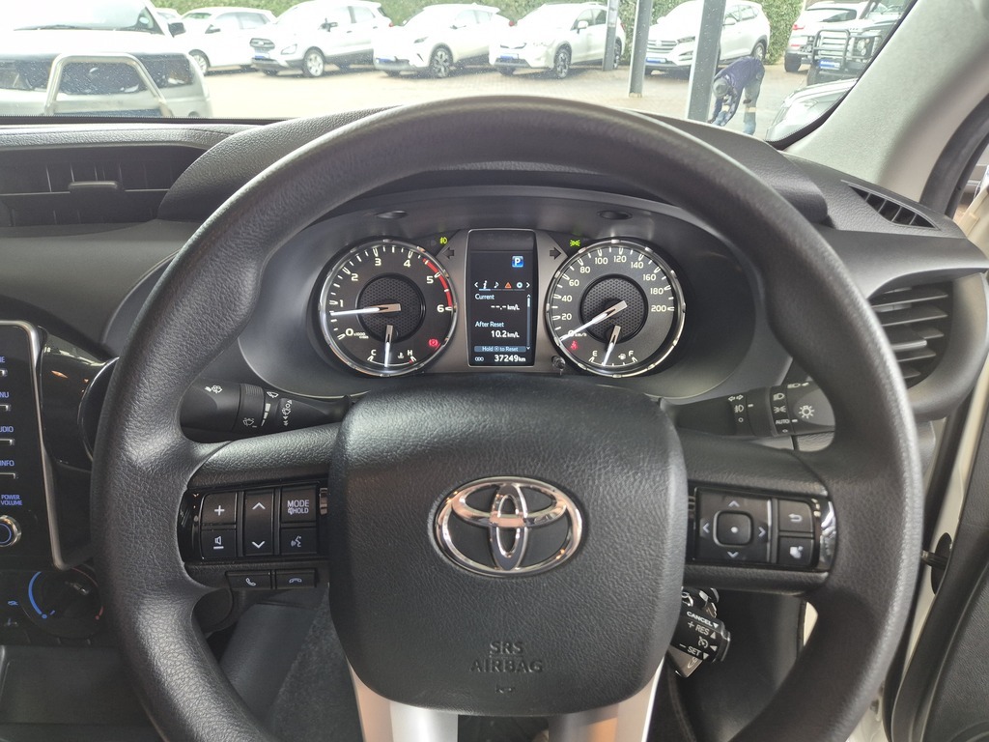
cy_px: 371
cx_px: 494
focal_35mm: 23
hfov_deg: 73.9
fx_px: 657
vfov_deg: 58.9
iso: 320
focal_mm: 5.4
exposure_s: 1/100
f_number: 1.8
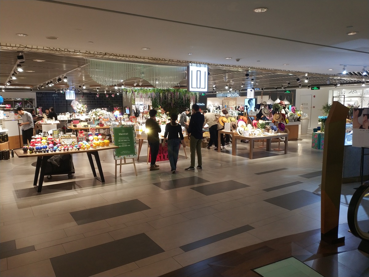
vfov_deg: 44.2
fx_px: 341
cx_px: 184
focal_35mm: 32
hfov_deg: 56.8
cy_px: 138
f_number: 2
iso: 178
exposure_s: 1/25
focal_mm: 4.5
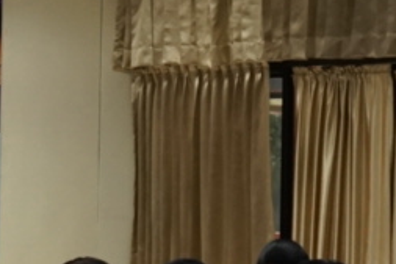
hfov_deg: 10.0
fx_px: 2179
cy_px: 84
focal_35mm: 198
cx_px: -205
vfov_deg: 6.9
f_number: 4
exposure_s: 1/160
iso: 1000
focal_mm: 31
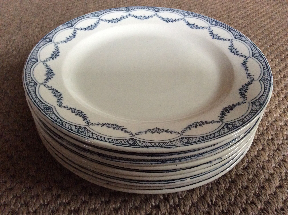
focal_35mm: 32
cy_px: 108
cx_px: 144
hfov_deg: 56.9
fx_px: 266
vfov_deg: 44.1
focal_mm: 3.3
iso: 250
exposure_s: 1/25
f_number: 2.4
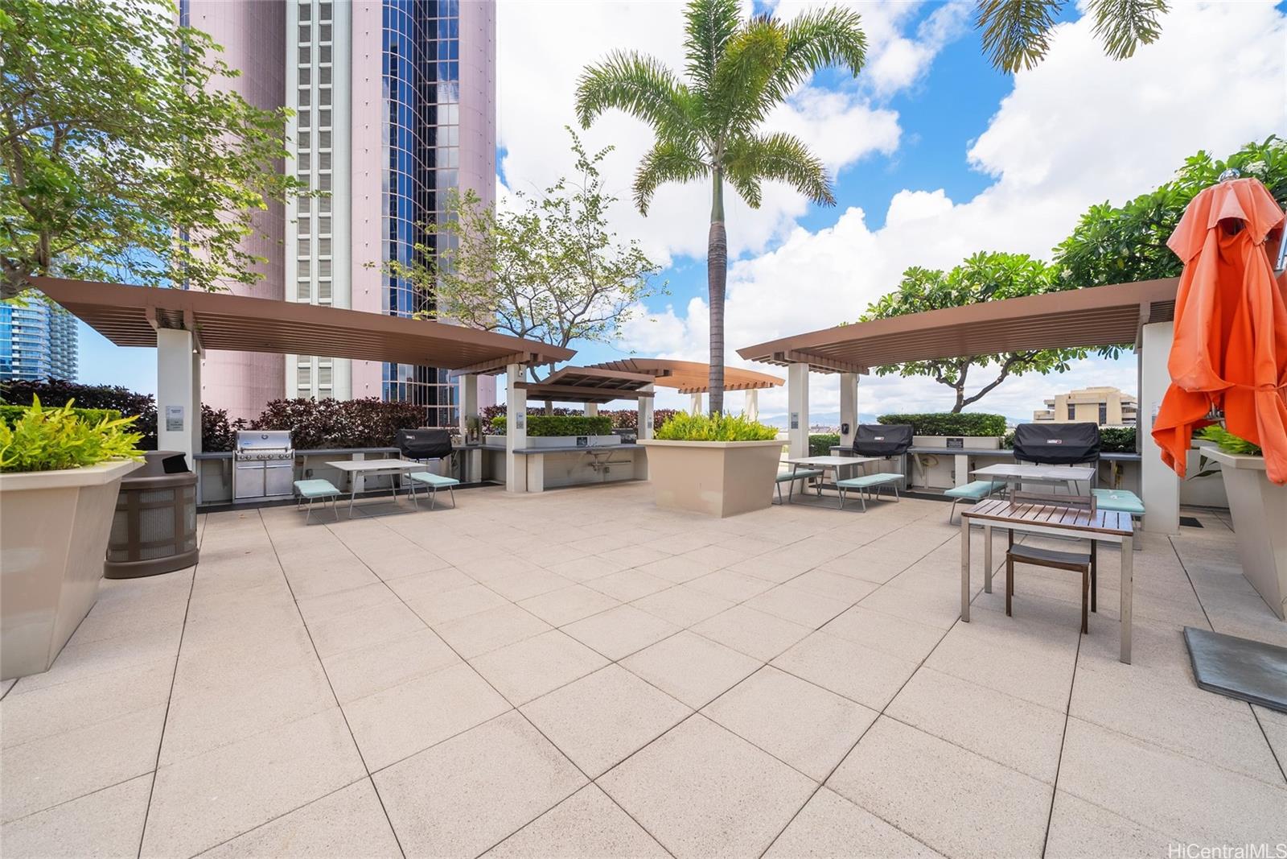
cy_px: 430
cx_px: 644
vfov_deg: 90.0
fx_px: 429
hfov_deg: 112.6
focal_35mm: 12
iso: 125
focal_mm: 12
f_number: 10
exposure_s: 1/125
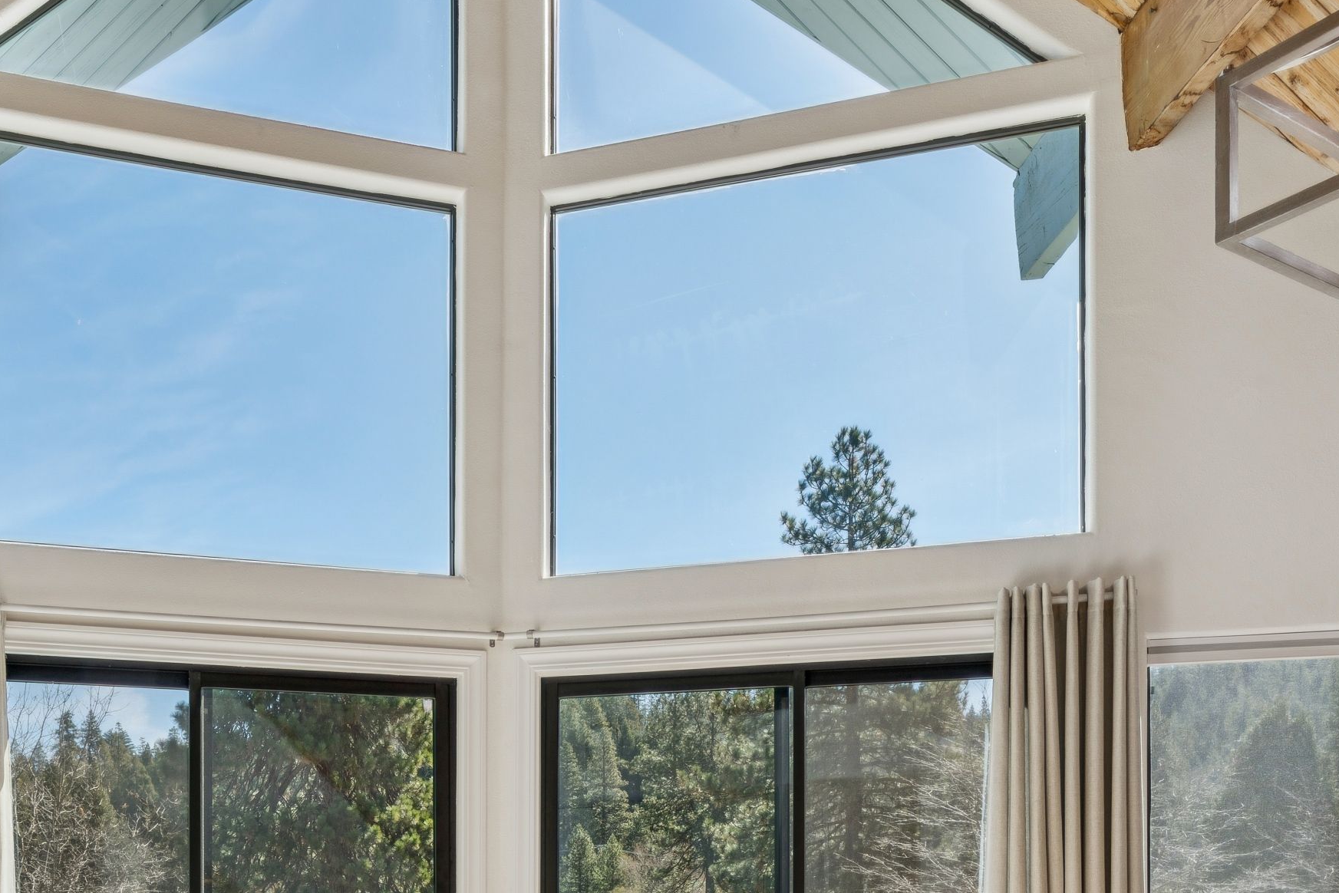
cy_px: 906
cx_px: 483
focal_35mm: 34
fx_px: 1274
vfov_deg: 34.9
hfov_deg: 54.7
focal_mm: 16.6
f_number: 13
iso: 100
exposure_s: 1/80
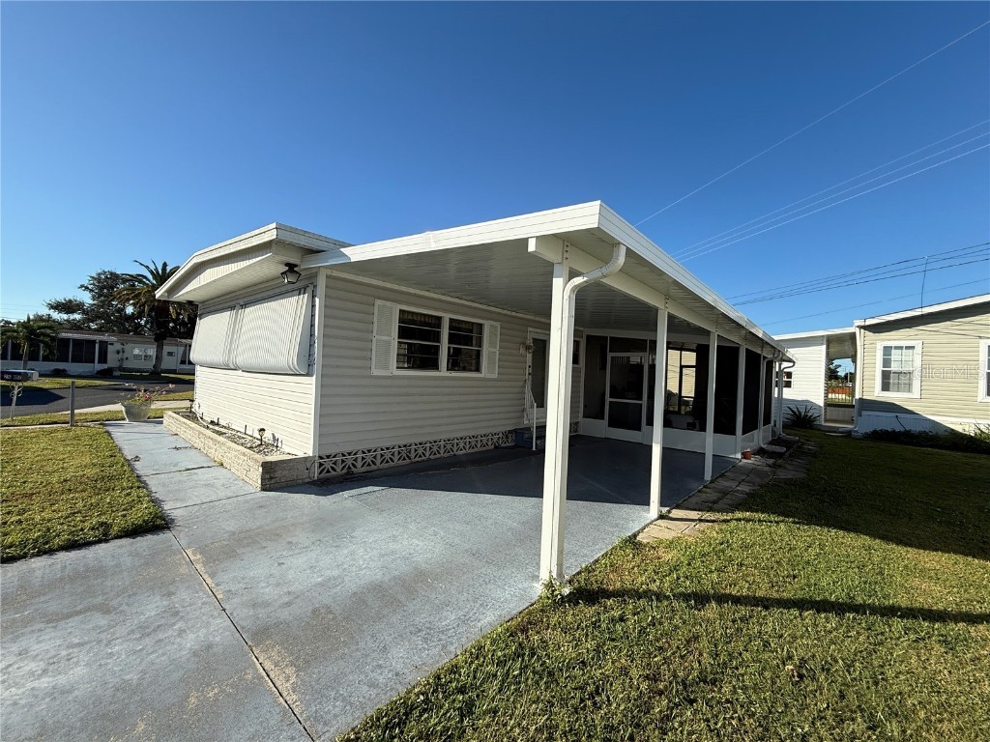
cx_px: 495
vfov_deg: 85.7
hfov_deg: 102.1
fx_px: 400
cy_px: 371
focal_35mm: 14
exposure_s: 1/1848
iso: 50
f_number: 2.2
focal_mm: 2.22
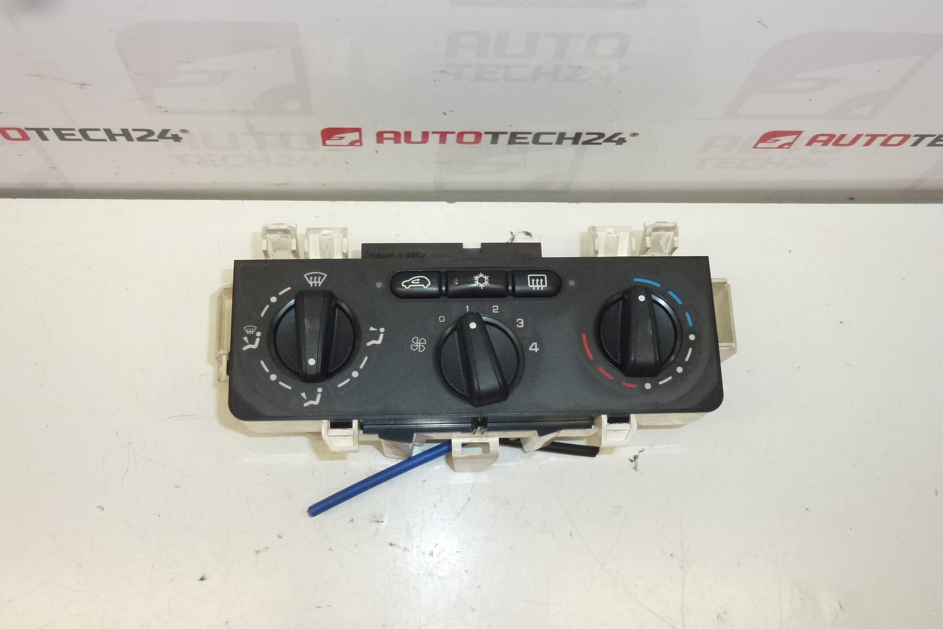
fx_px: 917
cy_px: 314
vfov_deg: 37.9
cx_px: 464
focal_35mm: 35
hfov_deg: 54.4
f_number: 3.6
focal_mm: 5.9
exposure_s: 1/320
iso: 400
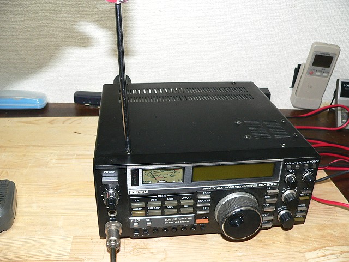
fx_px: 363
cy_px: 131
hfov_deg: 51.4
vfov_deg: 39.7
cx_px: 174
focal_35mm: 36
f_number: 2.8
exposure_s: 1/60
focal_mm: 6
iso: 200
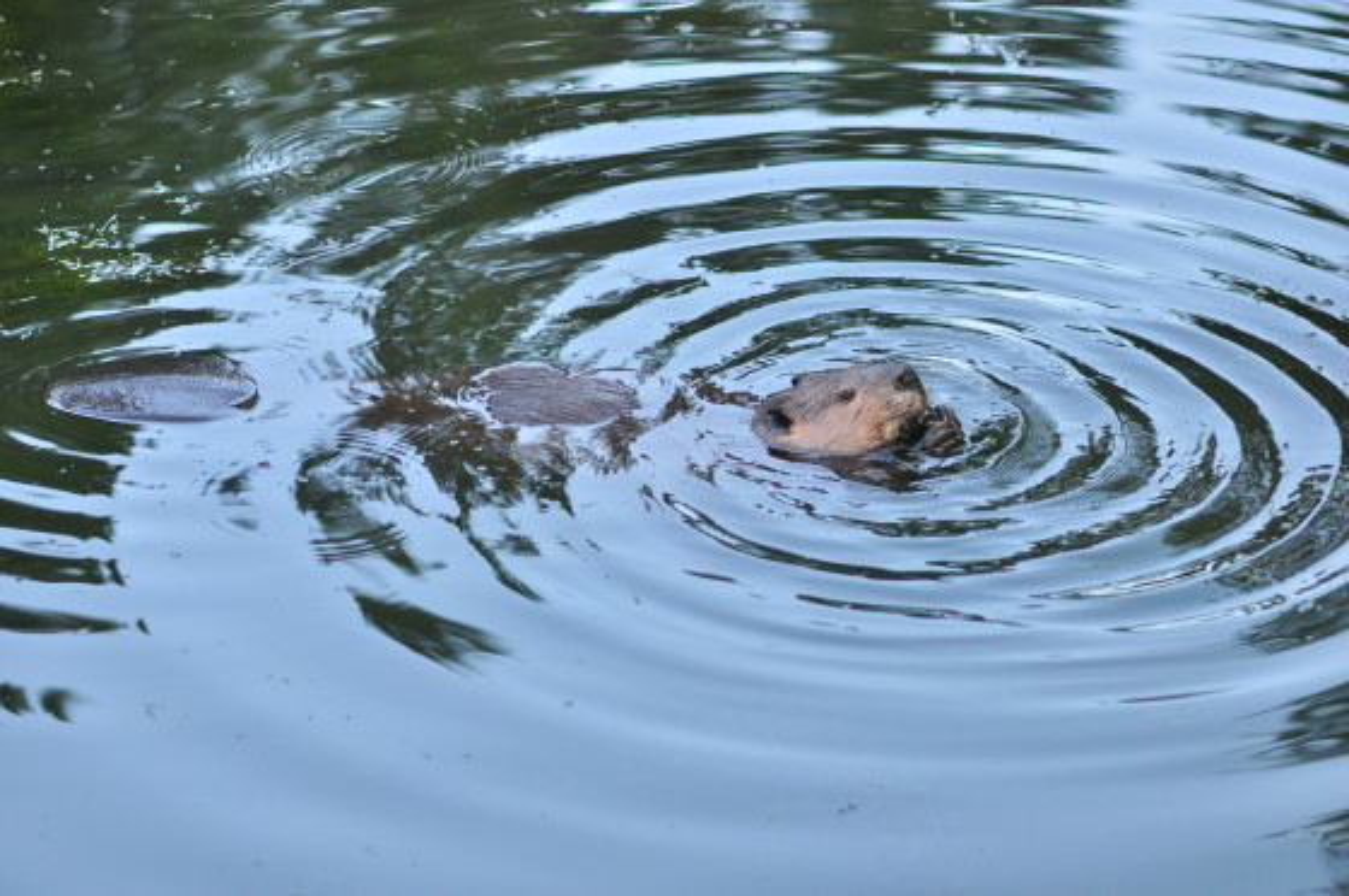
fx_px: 4772
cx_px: 674
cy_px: 448
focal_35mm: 128
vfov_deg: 10.7
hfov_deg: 16.1
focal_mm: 85
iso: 200
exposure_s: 1/160
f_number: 2.2
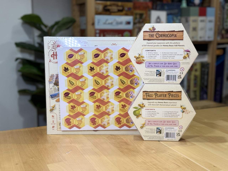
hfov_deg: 39.7
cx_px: 114
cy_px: 86
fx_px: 316
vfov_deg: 30.3
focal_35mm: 48
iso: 100
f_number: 1.78
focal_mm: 6.76
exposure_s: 1/50
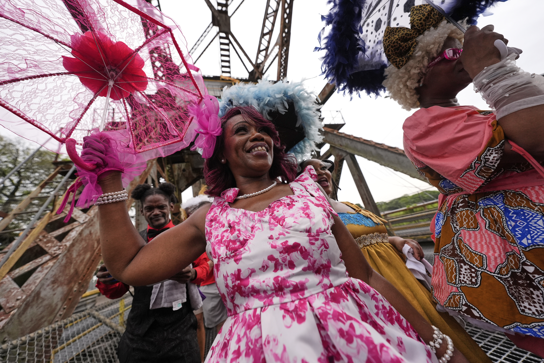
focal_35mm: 12
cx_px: 272
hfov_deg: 112.6
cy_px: 182
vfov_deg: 90.0
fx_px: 181
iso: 1250
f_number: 3.2
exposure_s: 1/4000
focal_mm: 12
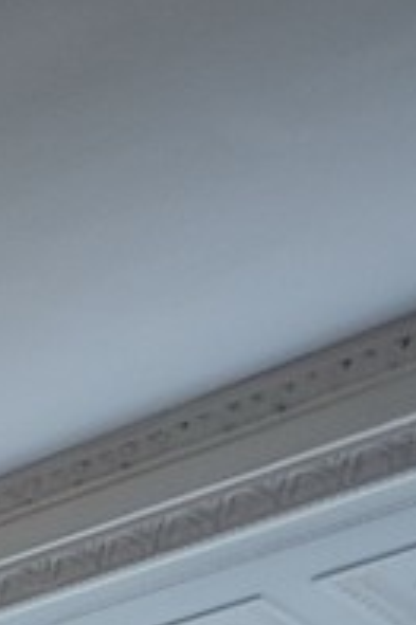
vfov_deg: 11.1
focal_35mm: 146
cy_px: 1628
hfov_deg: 5.1
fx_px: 2535
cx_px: -2102
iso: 800
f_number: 5
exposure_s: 1/8
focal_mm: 18
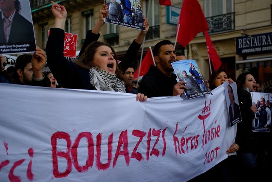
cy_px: 91
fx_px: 397
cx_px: 136
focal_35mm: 52
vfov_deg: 25.8
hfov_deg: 37.8
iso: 400
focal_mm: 35
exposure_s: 1/2000
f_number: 3.5
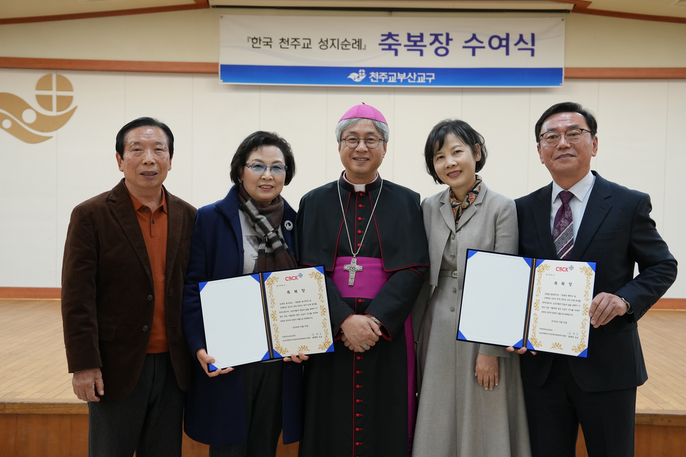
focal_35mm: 43
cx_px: 362
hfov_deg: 45.4
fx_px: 819
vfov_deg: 31.2
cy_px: 228
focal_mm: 40
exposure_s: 1/160
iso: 1600
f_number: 4
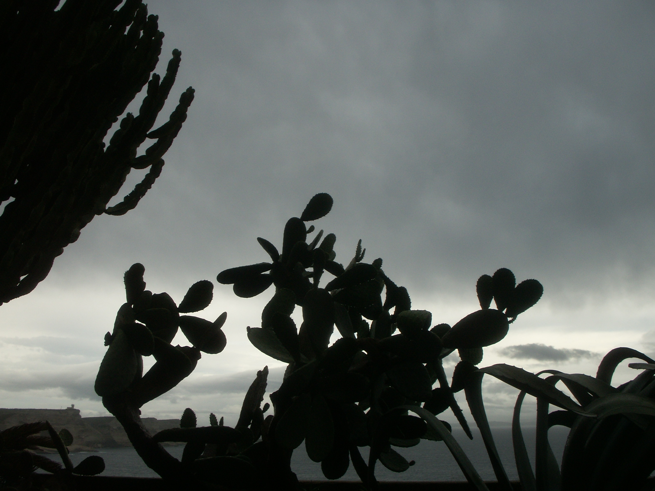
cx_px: 328
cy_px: 244
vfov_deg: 37.7
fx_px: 719
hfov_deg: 49.0
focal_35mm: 38
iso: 50
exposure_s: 1/100
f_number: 7.1
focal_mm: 7.7
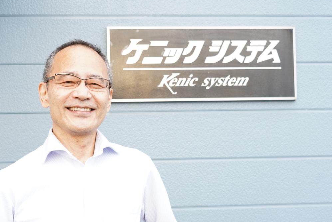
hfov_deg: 40.2
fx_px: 452
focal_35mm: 49
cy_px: 156
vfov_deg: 27.3
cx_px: 139
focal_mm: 34
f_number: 4.5
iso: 640
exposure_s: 1/100
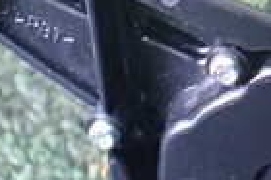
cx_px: 335
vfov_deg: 10.2
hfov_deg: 14.8
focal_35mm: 134
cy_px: 14
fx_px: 1008
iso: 800
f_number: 2.3
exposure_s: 1/50
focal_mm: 5.4
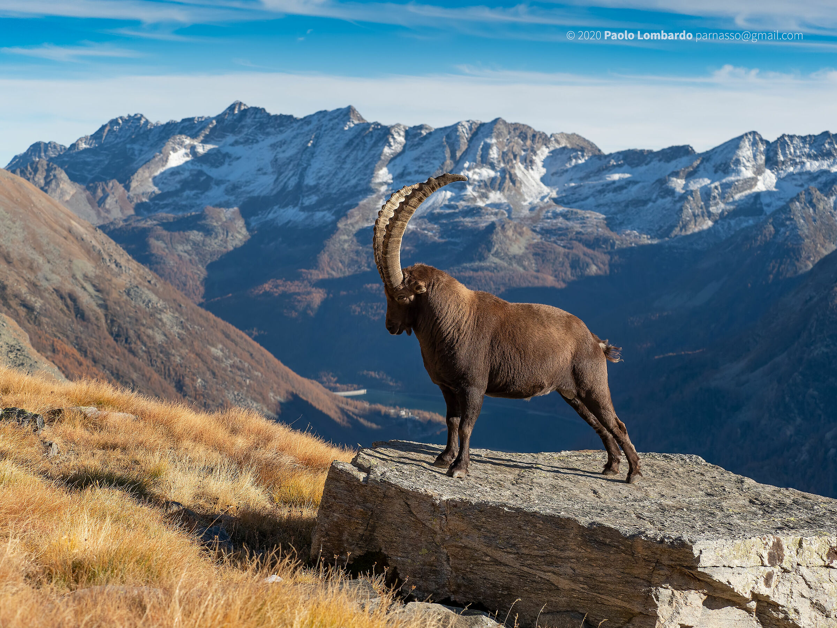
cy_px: 314
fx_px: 1934
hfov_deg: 24.4
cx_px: 418
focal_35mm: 80
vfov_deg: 18.4
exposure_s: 1/1600
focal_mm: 40
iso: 320
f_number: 5
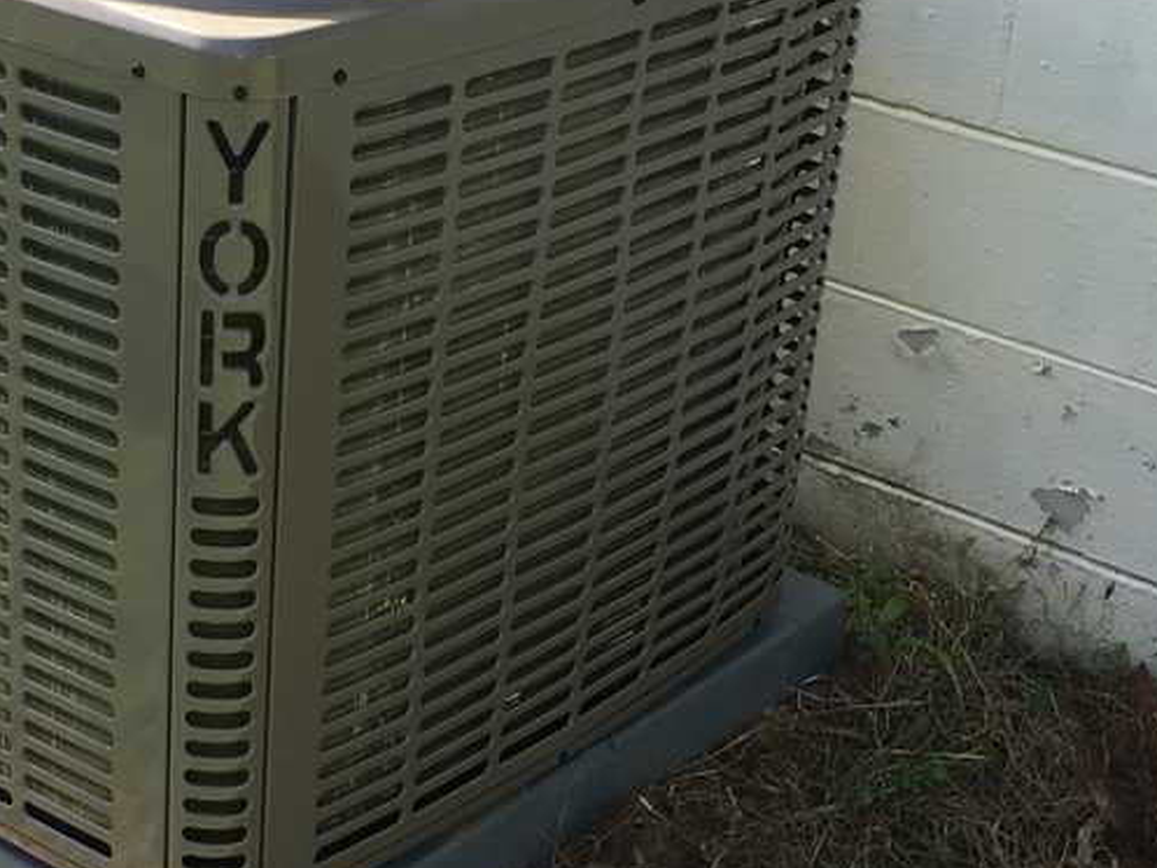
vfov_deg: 18.9
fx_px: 2607
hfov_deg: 24.9
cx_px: 356
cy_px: 422
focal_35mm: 78
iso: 25
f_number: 2.2
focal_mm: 4.15
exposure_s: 1/475
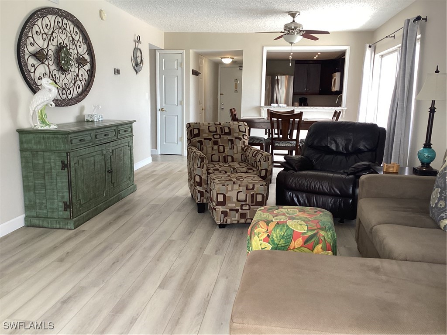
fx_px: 400
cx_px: 224
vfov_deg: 45.4
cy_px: 168
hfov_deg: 58.4
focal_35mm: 31
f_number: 2.4
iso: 100
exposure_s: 1/60
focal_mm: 3.3
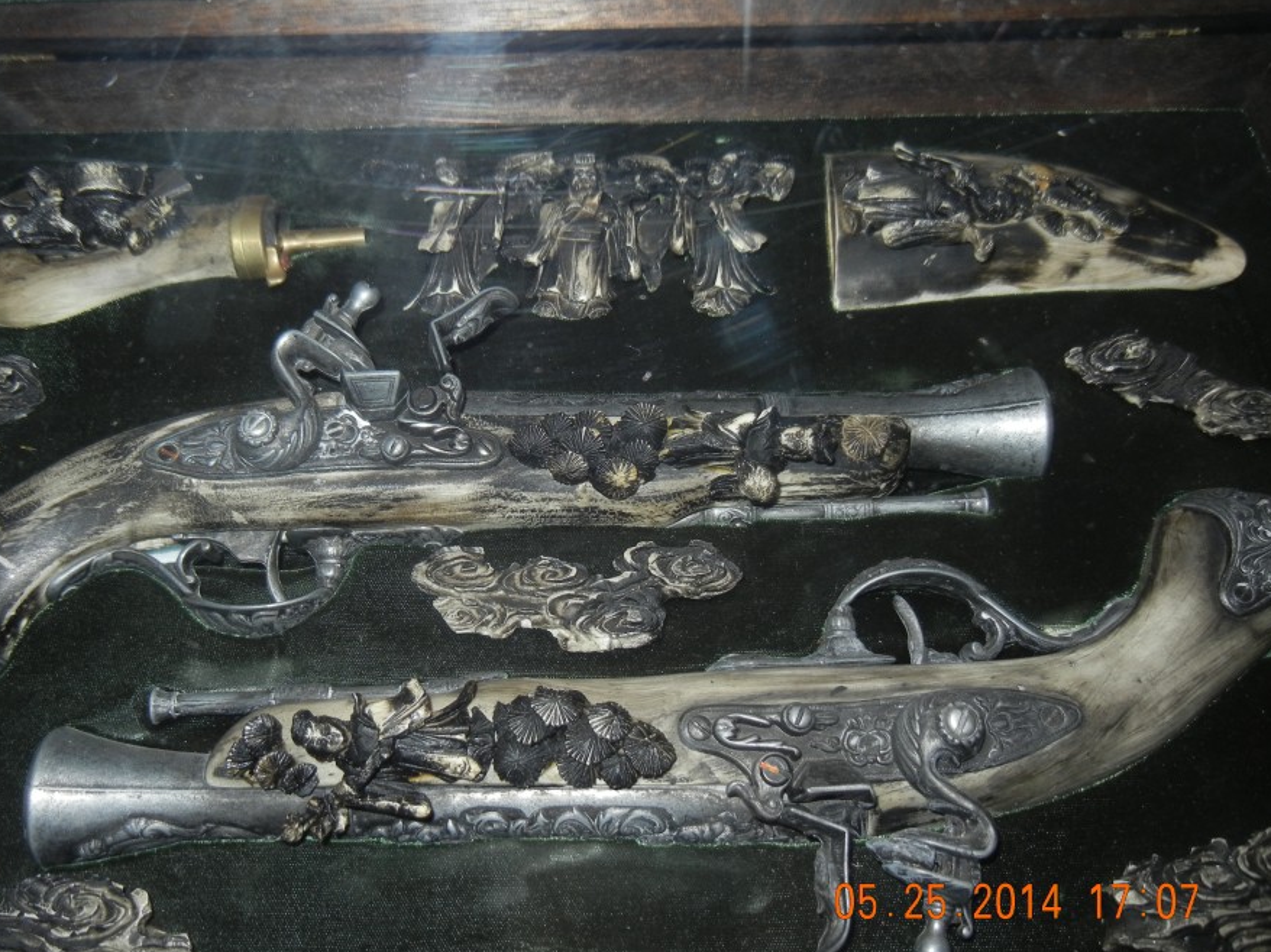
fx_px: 1285
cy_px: 462
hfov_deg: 52.5
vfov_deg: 40.7
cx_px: 549
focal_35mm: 35
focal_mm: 5.4
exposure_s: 1/30
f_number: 3.5
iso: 200
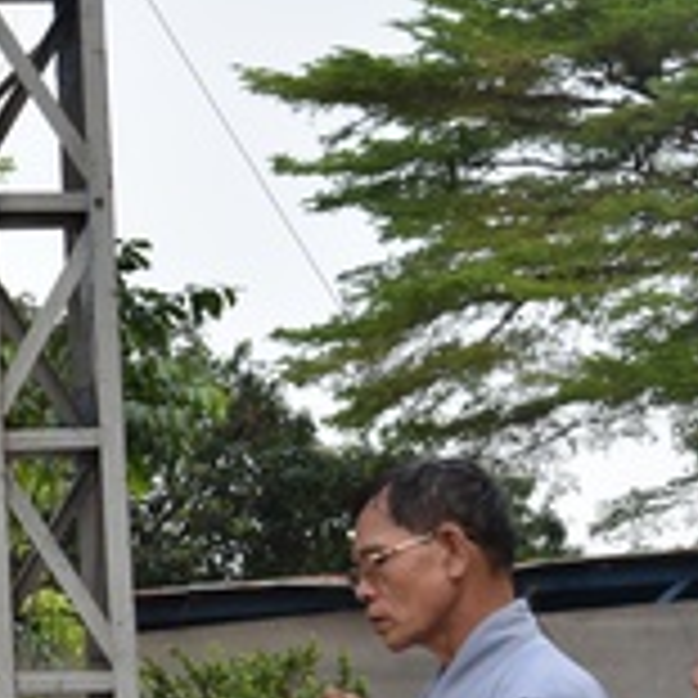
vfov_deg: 11.1
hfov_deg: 10.2
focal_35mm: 157
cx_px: -725
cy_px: 369
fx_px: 3582
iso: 400
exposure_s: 1/125
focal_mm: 44
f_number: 5.6
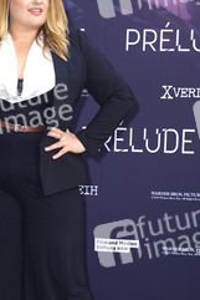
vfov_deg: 31.8
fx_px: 524
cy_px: 176
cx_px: 45
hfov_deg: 21.4
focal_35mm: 63
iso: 800
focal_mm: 38
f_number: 4
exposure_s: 1/160
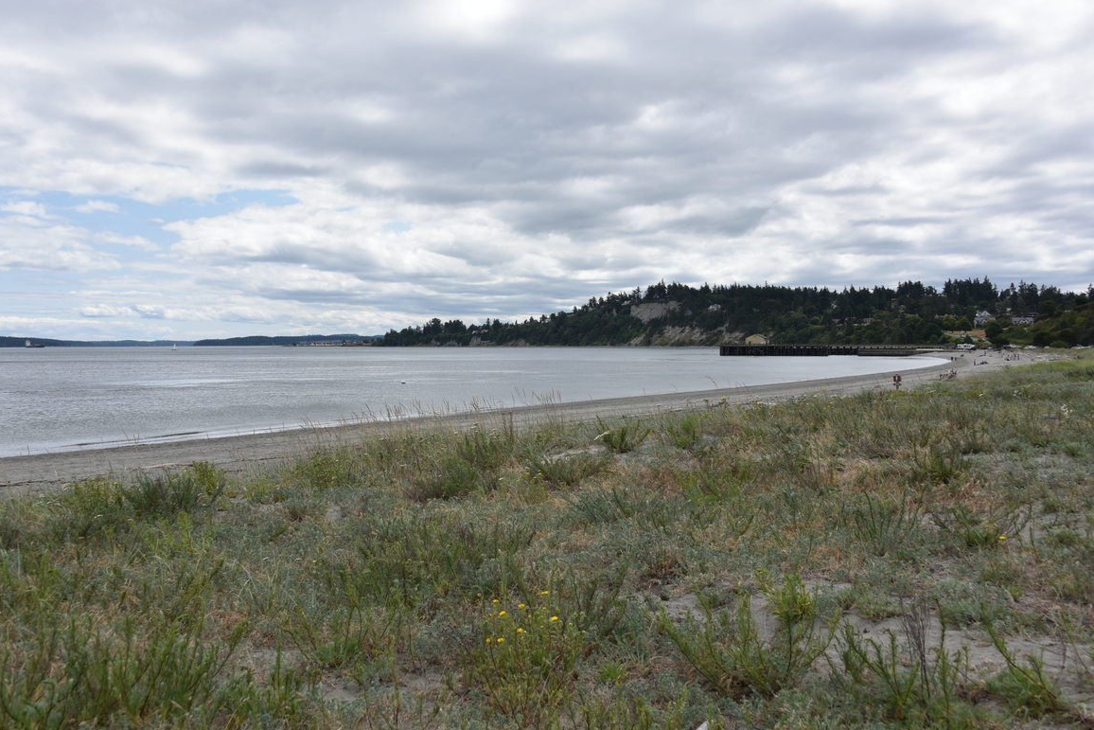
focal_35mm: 31
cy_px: 361
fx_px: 942
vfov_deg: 42.3
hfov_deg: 60.3
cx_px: 533
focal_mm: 28
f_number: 9
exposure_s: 1/320
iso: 100
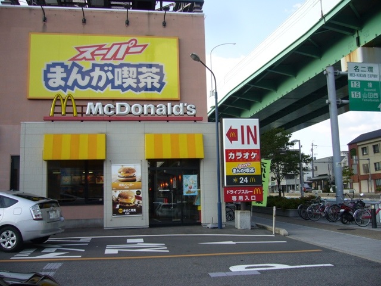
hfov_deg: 52.6
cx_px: 190
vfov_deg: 40.7
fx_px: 385
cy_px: 143
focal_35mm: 35
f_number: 2.8
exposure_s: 1/320
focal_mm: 5.8
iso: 80
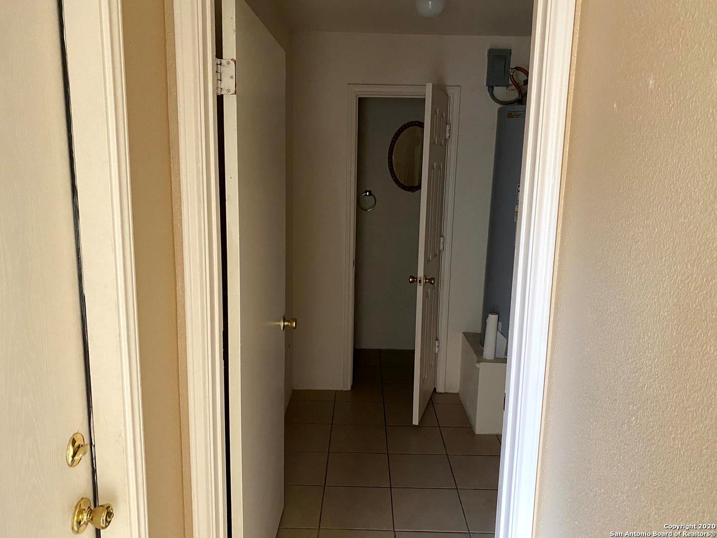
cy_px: 269
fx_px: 539
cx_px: 358
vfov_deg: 53.1
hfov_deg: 67.3
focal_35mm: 26
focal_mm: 4.25
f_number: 1.8
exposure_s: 1/60
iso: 400
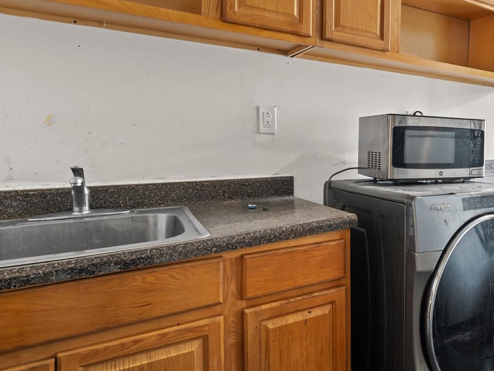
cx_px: 413
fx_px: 371
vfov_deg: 52.6
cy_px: 146
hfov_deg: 60.3
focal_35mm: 26
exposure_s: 3.2
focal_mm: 14
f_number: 9
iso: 500
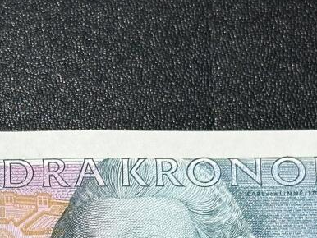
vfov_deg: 8.4
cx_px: 22
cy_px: 348
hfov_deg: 11.3
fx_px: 1594
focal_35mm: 174
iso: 80
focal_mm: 6.86
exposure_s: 1/50
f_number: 1.78
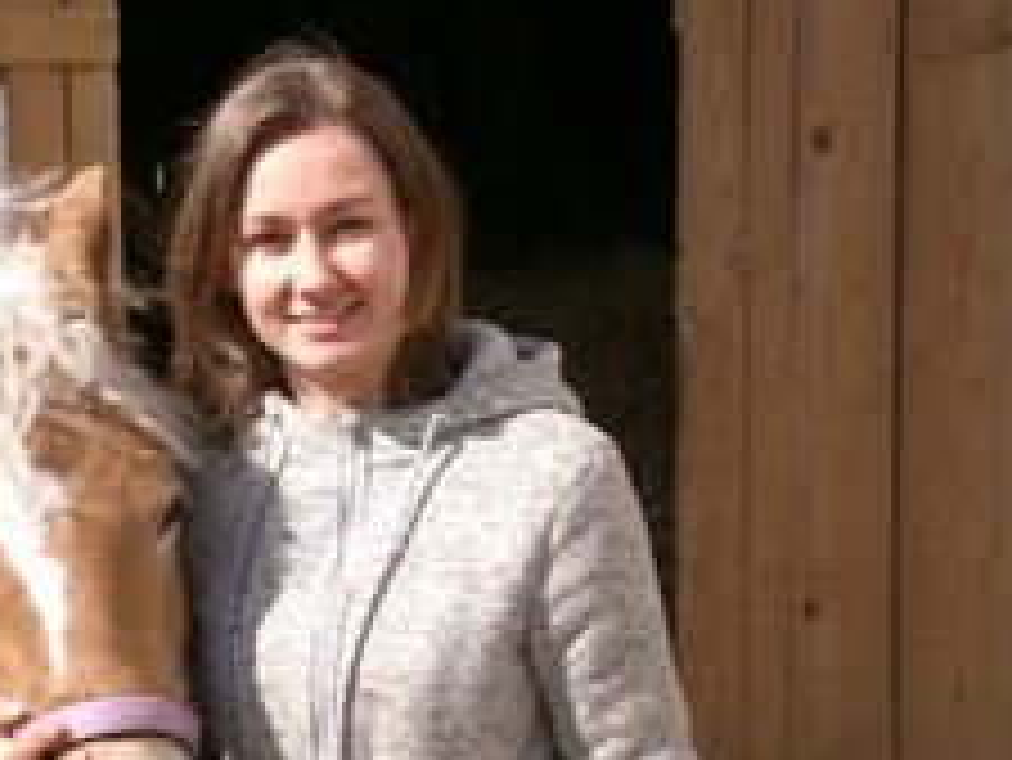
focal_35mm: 103
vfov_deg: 14.3
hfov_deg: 19.0
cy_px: 621
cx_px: 301
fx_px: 3013
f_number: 13.18
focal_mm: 10.3
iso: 100
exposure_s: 1/60
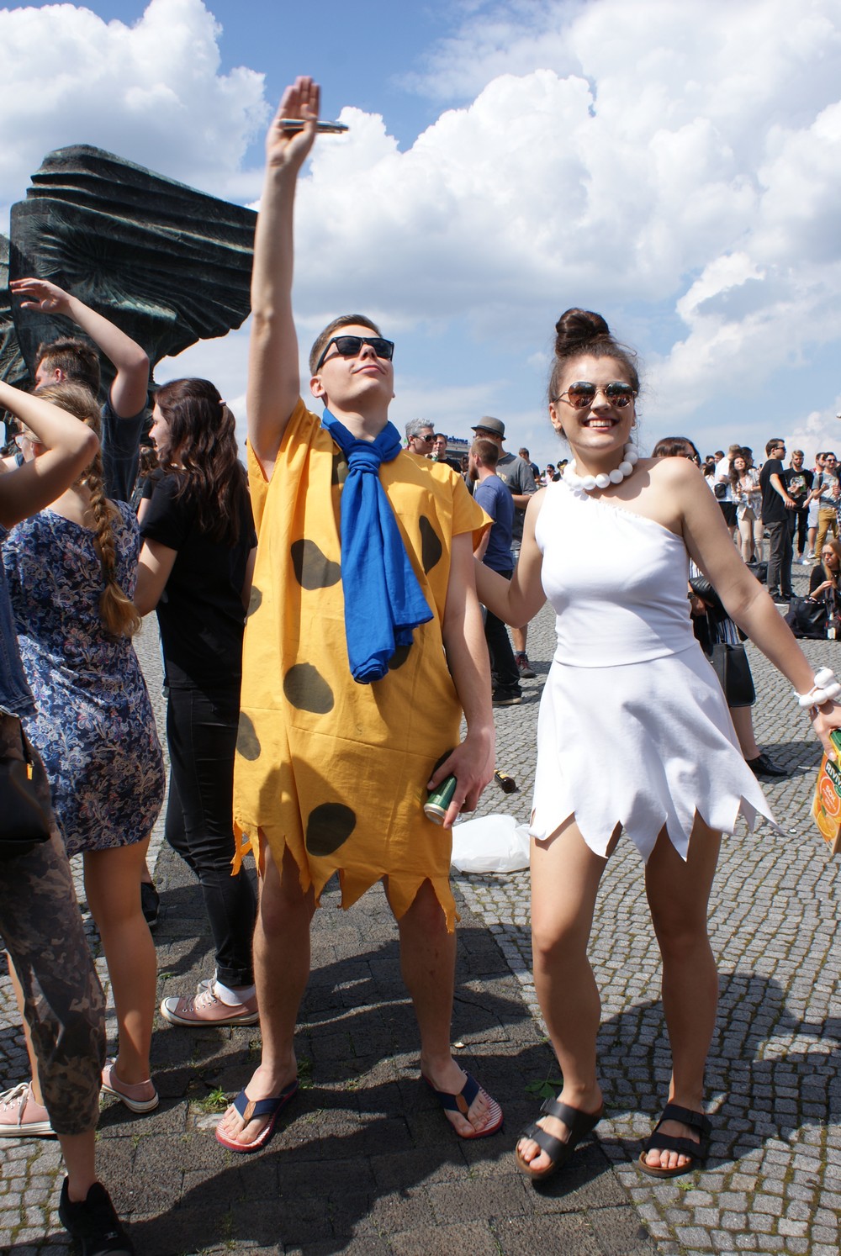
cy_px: 628
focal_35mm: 33
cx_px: 420
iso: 100
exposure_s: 1/250
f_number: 10
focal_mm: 22
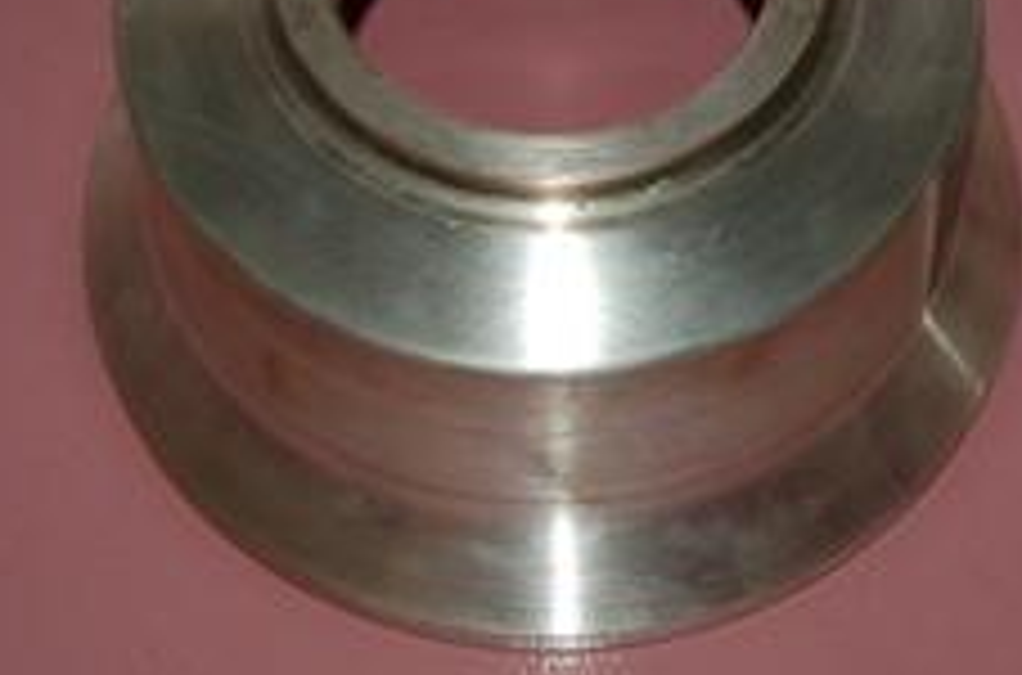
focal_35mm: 132
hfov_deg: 15.4
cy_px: 205
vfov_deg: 10.3
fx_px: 3737
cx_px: 876
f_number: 5.6
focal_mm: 42
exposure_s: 1/60
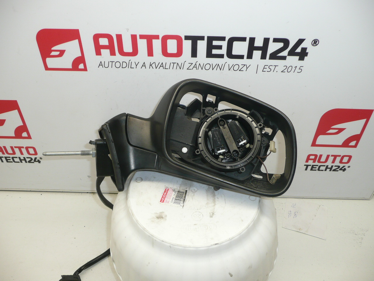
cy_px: 140
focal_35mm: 28
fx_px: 303
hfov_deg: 63.4
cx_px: 187
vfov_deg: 49.7
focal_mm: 4.6
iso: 100
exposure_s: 1/60
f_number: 3.3
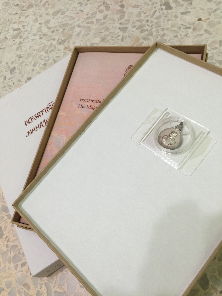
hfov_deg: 48.2
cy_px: 148
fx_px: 248
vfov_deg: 61.7
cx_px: 111
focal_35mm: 29
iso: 40
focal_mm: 4.15
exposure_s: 1/17
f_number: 2.2
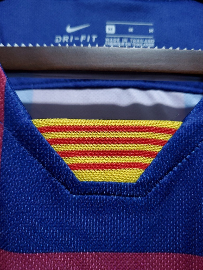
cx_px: 105
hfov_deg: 51.3
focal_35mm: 27
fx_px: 211
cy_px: 131
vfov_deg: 65.3
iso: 200
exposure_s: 1/30
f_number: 1.5
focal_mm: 4.3
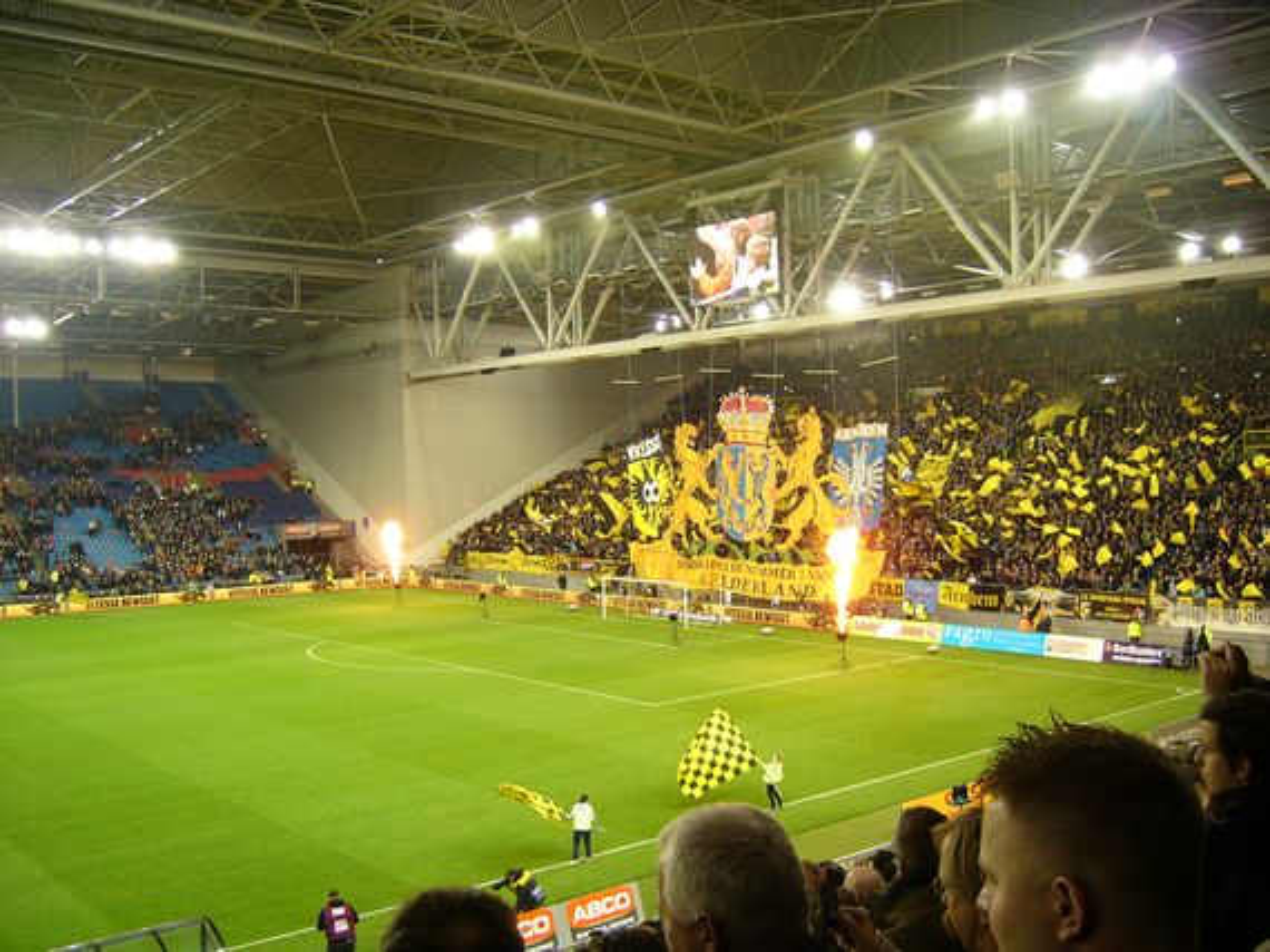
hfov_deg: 52.6
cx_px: 635
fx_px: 1284
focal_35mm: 35
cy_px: 476
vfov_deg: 40.7
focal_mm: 5.8
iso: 100
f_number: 2.8
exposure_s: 1/20
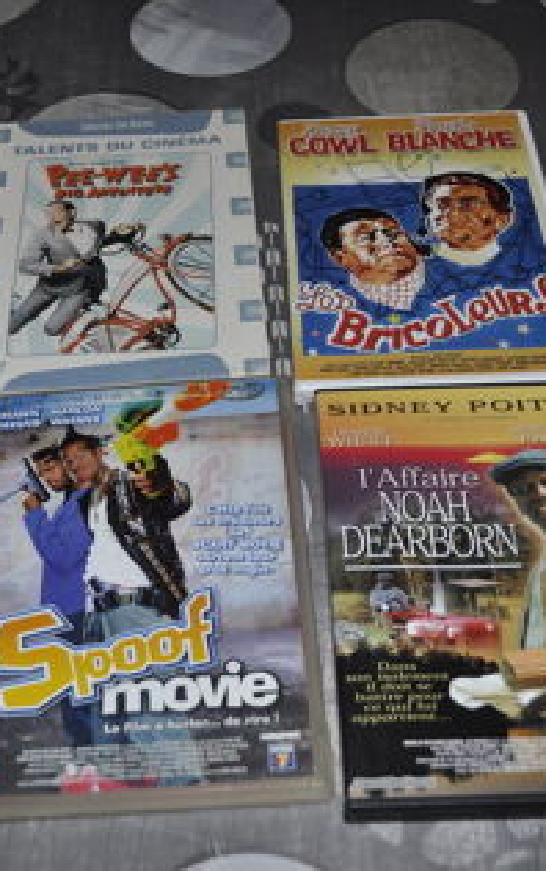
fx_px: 1212
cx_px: 232
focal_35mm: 51
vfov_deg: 39.5
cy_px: 434
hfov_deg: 25.4
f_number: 4
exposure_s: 1/200
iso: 200
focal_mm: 22
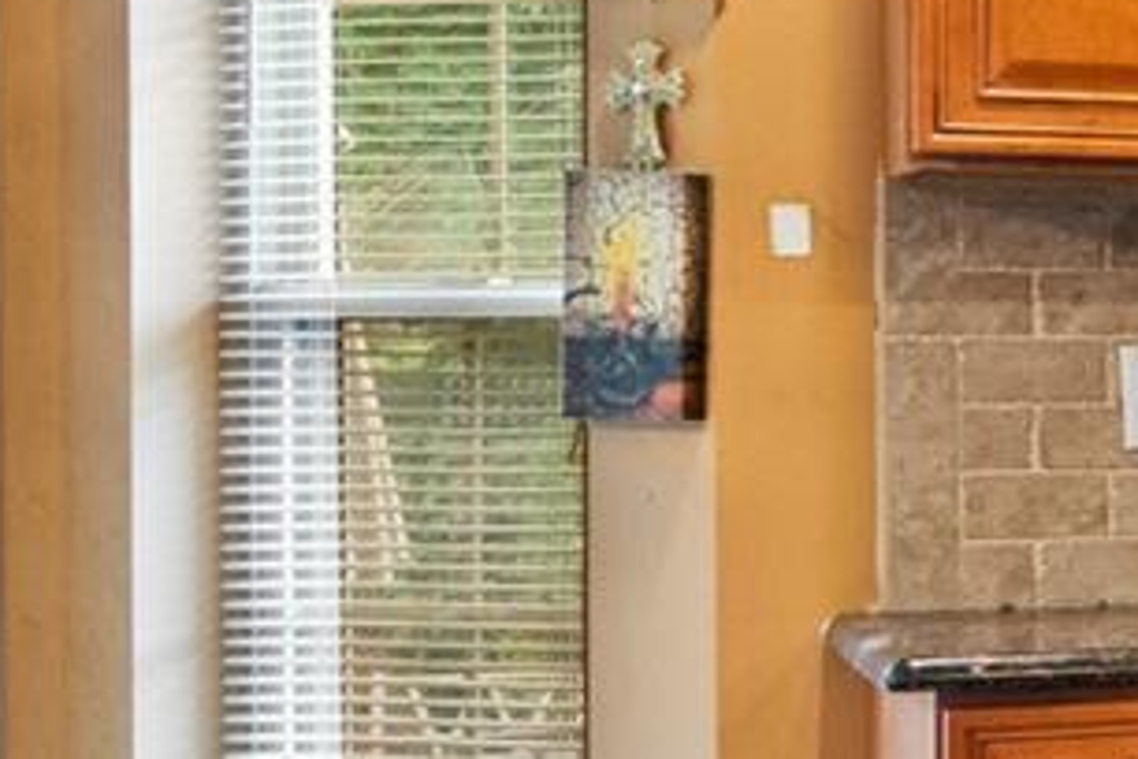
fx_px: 3382
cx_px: 2778
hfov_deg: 13.5
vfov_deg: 12.8
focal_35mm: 107
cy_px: 459
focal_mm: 16
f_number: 5.6
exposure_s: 1/10
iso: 800
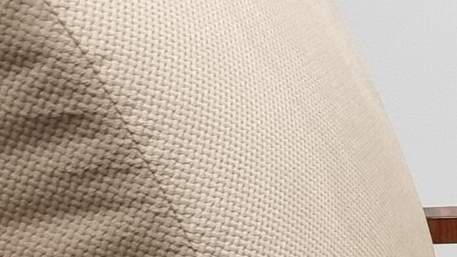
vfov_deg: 7.8
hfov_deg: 12.7
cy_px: 479
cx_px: 869
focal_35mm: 151
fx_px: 1830
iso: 320
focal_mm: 6.7
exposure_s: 1/50
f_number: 1.8
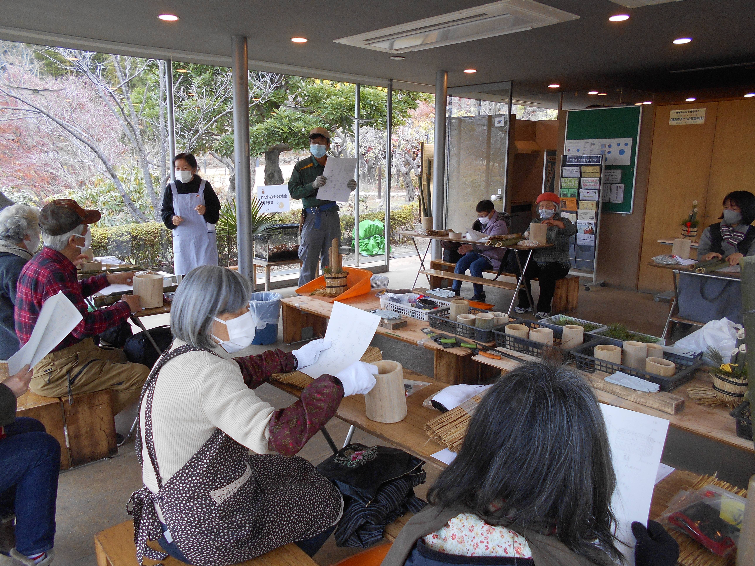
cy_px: 283
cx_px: 378
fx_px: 567
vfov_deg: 53.1
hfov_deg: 67.3
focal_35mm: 26
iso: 110
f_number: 3.2
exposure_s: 1/30
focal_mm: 4.6
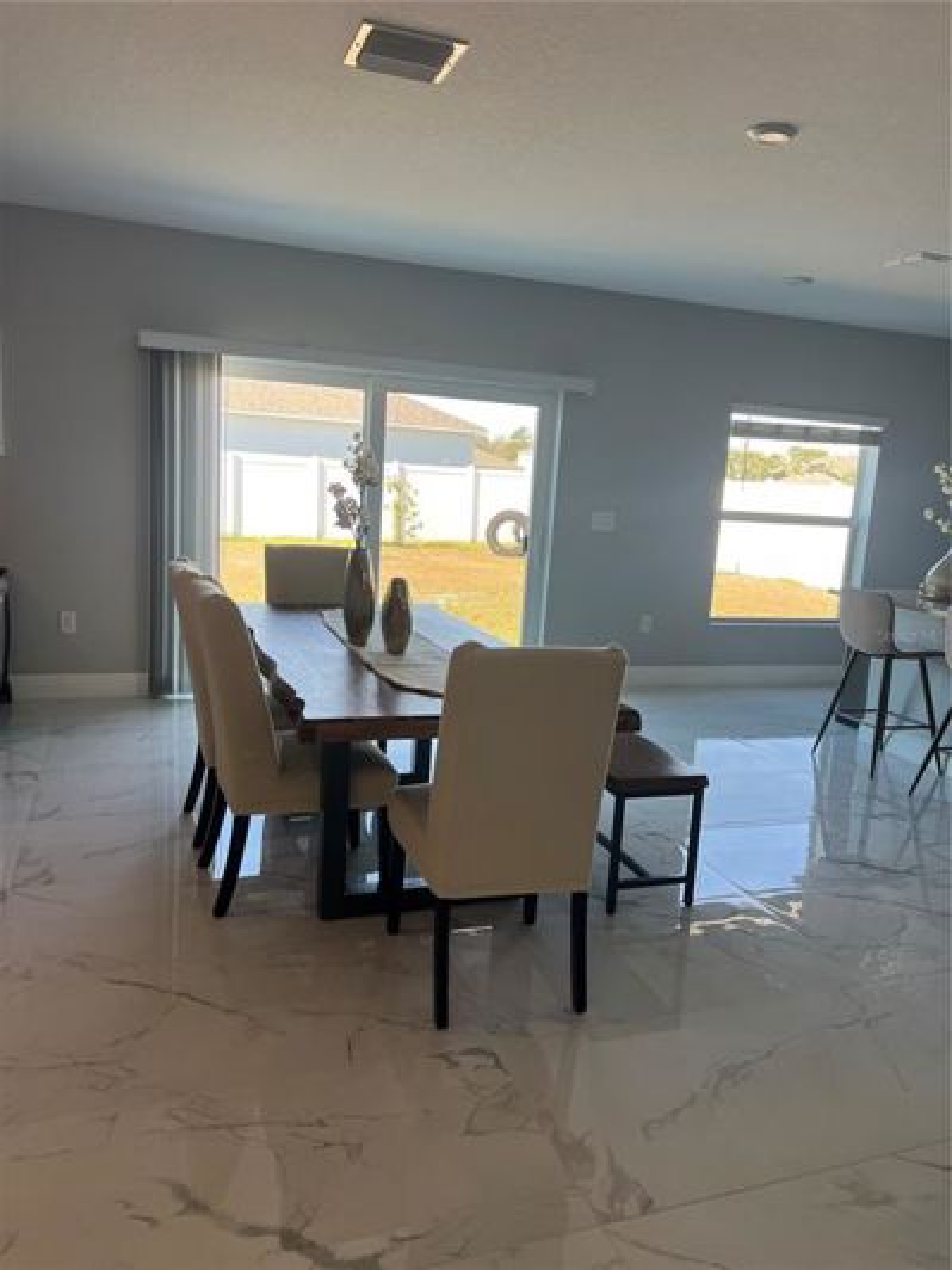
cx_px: 476
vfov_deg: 67.3
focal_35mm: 26
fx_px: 953
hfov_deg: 53.1
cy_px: 635
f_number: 1.5
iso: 40
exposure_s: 1/161
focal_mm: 5.7
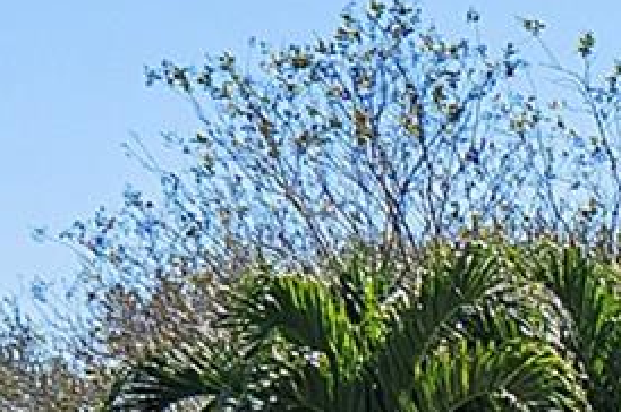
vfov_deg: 6.9
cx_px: 1176
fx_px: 3222
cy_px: 995
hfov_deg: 10.3
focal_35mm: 187
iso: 200
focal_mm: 17
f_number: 10
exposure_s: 1/250
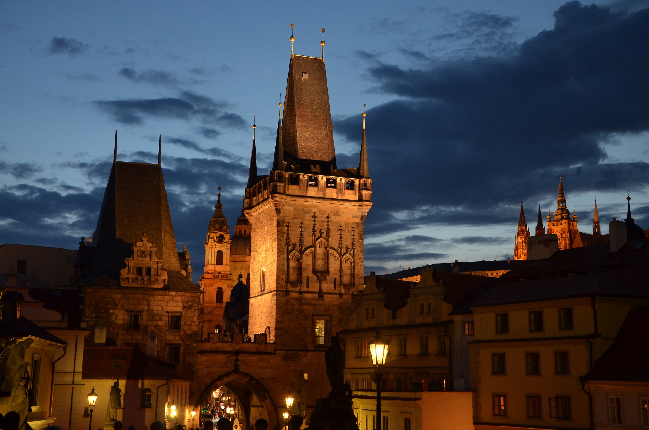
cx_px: 324
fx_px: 944
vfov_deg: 25.6
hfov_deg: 37.9
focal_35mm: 52
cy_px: 215
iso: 800
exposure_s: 1/8
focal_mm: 35
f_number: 5.6
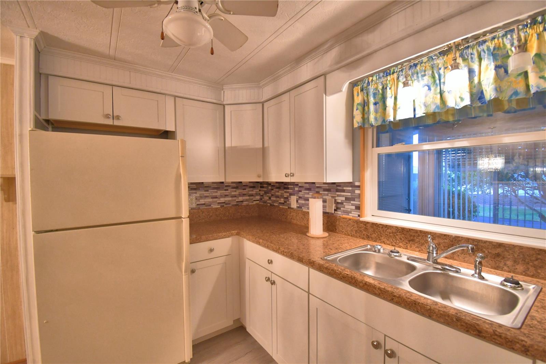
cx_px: 273
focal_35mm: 15
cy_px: 182
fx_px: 227
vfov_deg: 77.3
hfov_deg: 100.4
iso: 900
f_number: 4.5
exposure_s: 1/30
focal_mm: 10
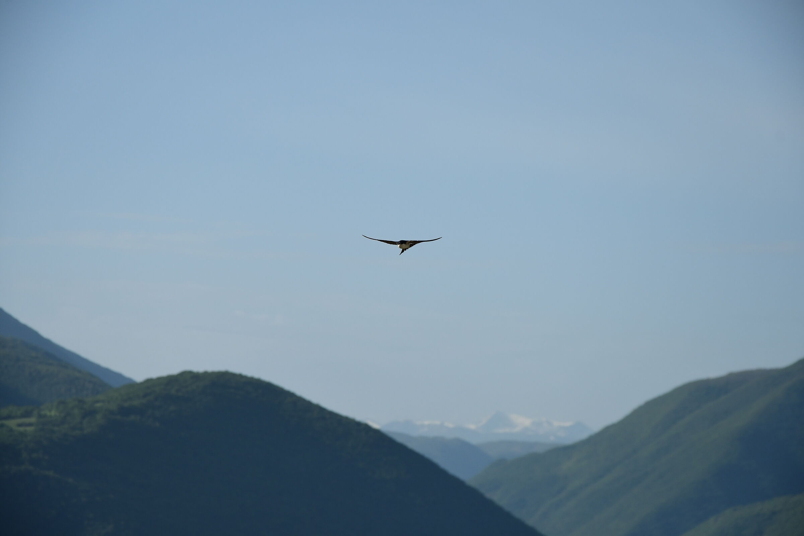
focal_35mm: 158
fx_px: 3517
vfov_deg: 8.7
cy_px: 268
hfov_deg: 13.0
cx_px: 402
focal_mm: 105
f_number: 8
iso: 500
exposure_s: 1/2500
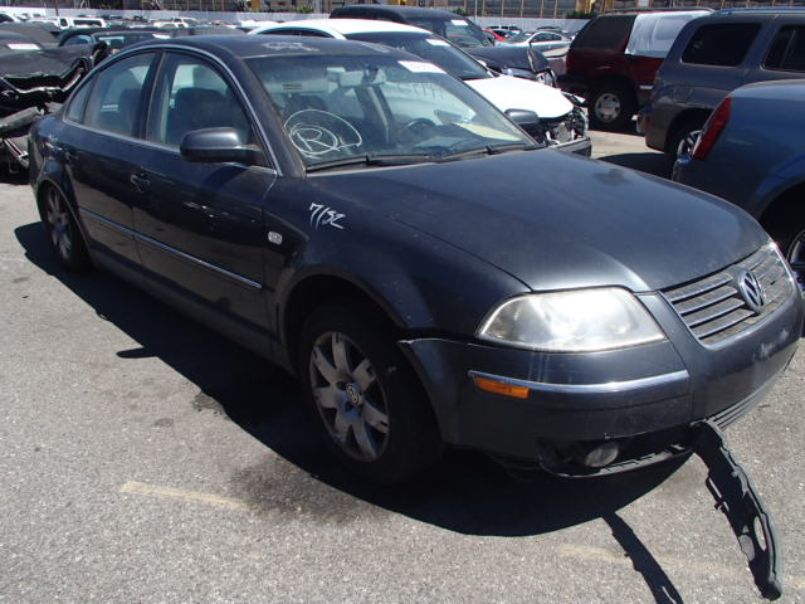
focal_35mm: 28
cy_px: 302
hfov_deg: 63.4
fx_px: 651
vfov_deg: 49.7
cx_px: 402
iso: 100
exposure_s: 1/800
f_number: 3.9
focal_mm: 5
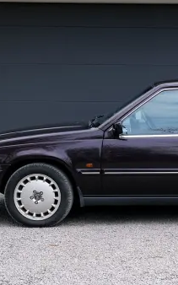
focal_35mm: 108
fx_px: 839
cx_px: 197
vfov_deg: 19.3
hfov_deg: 11.9
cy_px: 134
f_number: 6.4
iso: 320
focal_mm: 37.4
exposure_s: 1/210
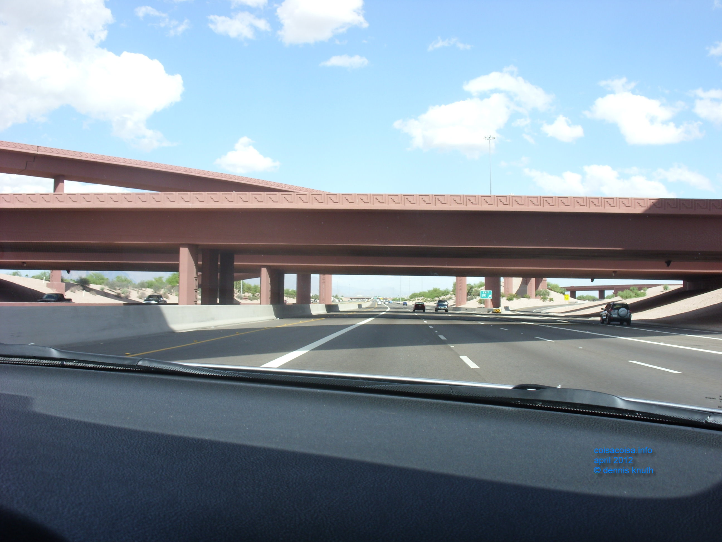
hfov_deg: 49.0
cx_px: 361
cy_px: 271
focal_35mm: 38
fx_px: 793
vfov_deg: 37.7
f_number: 4.9
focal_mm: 6.3
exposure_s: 1/201
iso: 50
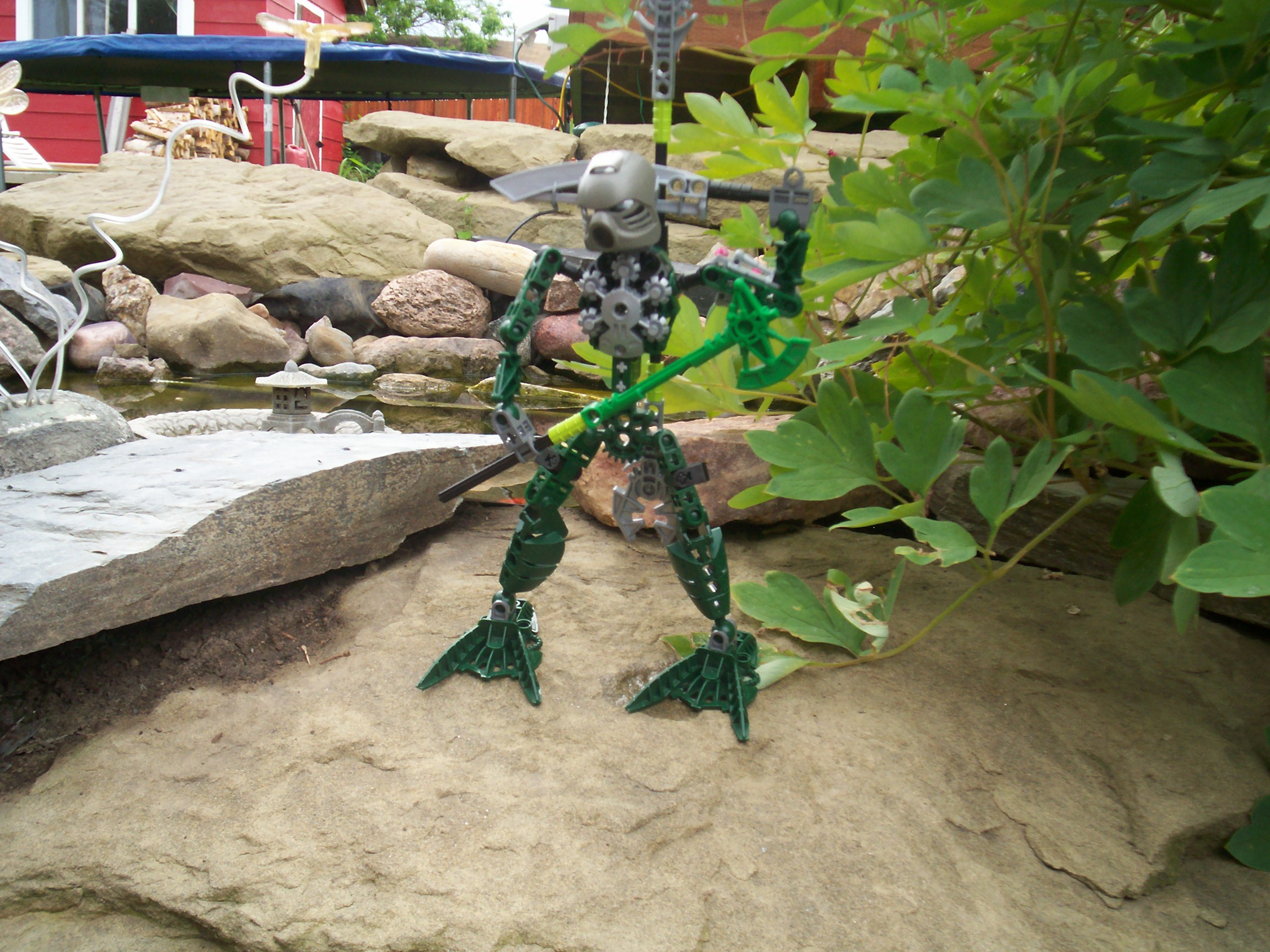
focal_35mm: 36
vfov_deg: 39.7
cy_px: 476
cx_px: 635
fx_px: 1321
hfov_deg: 51.4
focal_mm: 5.9
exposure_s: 1/94.8
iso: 100
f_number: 4.5
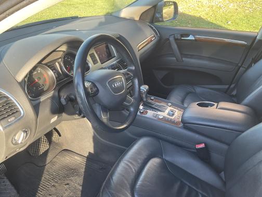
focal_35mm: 29
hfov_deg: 61.7
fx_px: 219
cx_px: 131
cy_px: 98
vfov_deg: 48.2
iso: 32
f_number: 1.8
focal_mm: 3
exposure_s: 1/60
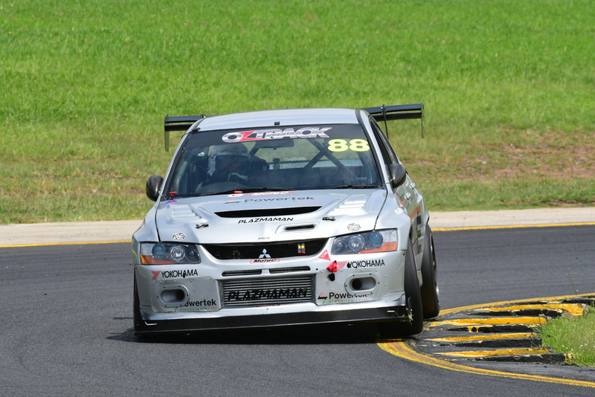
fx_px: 9176
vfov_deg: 2.5
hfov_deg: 3.7
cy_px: 198
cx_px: 298
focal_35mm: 555
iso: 640
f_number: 14
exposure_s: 1/640
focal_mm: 370
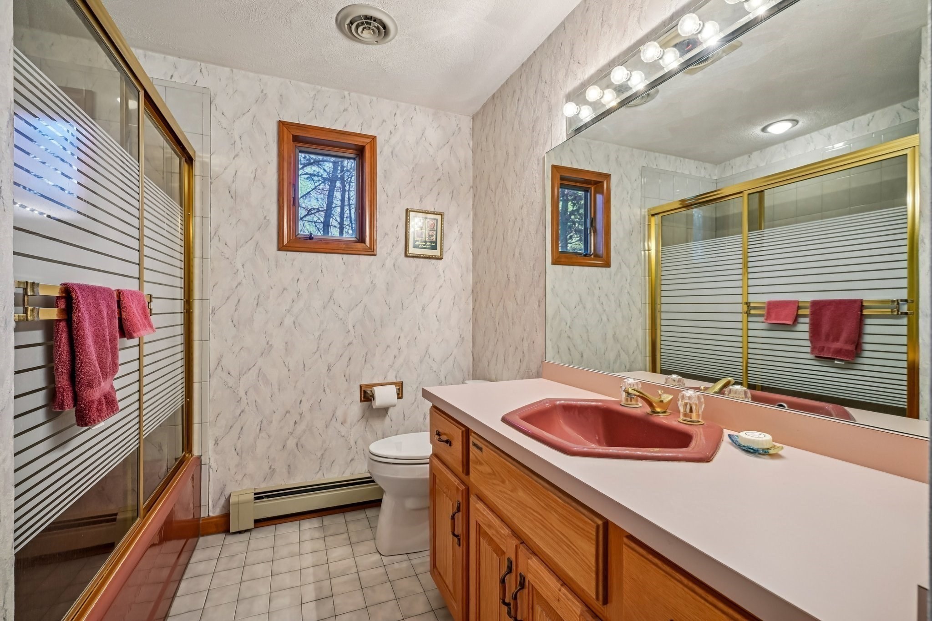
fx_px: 414
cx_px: 466
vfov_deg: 73.7
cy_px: 310
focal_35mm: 16
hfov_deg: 96.7
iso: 400
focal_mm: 16
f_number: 8
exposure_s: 1/6
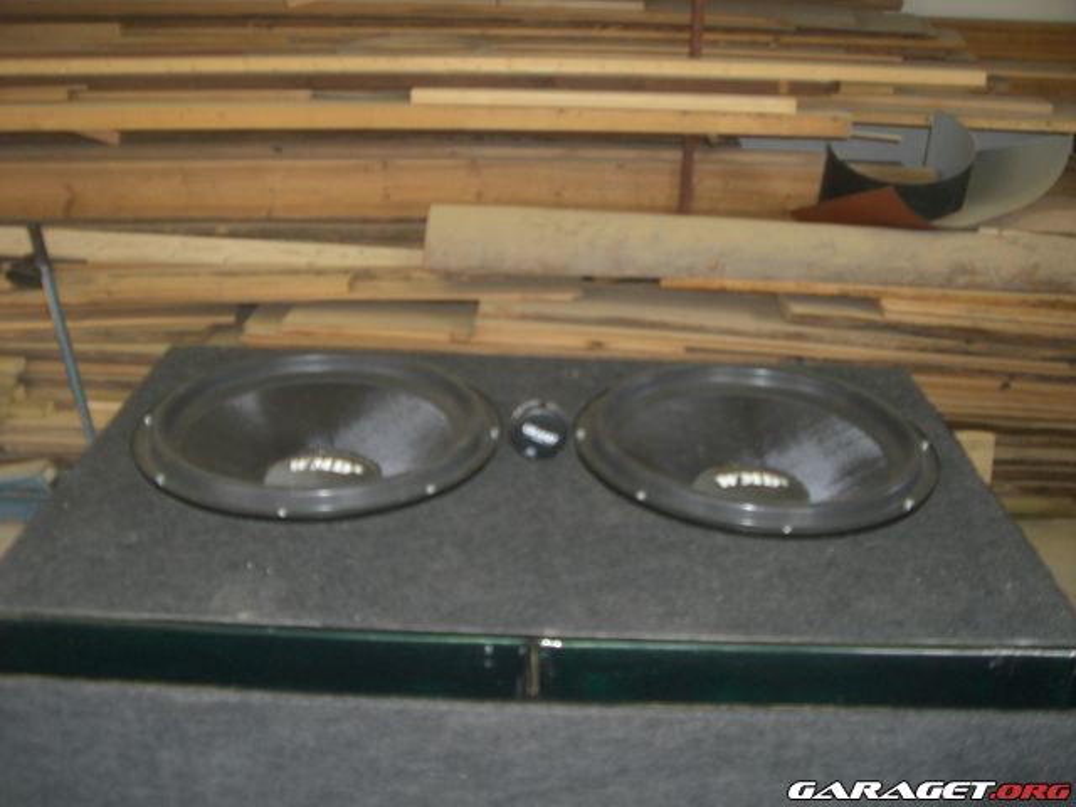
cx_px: 538
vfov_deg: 37.7
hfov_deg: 49.0
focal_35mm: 38
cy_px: 404
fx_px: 1181
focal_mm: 6.2
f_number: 2.7
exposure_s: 1/60
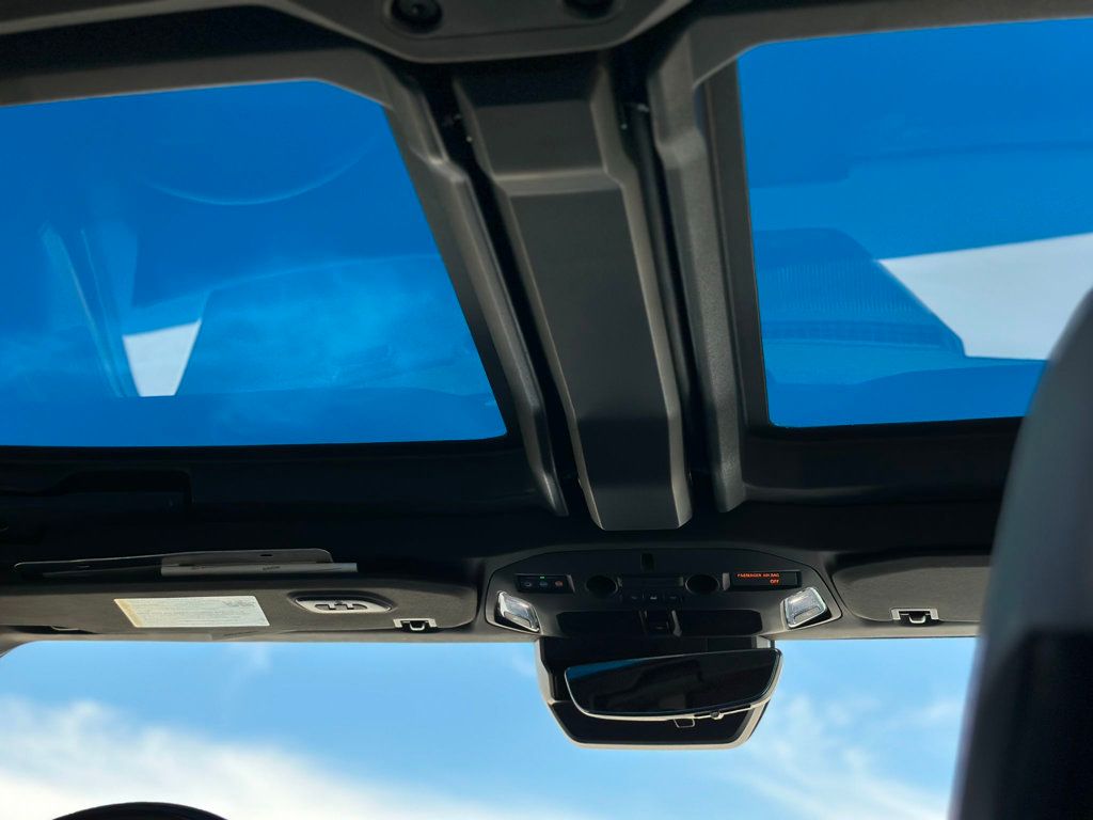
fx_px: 1516
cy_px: 410
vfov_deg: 30.3
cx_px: 546
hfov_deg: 39.7
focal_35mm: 48
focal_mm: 6.86
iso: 80
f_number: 1.78
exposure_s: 1/1667
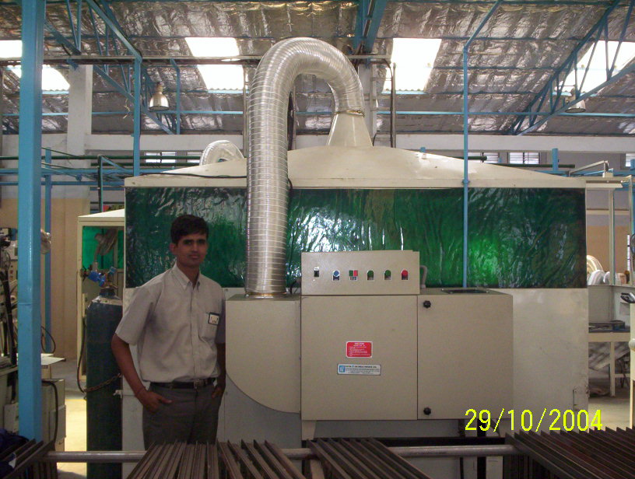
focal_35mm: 38
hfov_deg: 48.9
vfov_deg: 37.9
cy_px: 240
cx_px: 318
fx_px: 699
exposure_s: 1/60
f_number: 4.5
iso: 140
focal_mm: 4.99
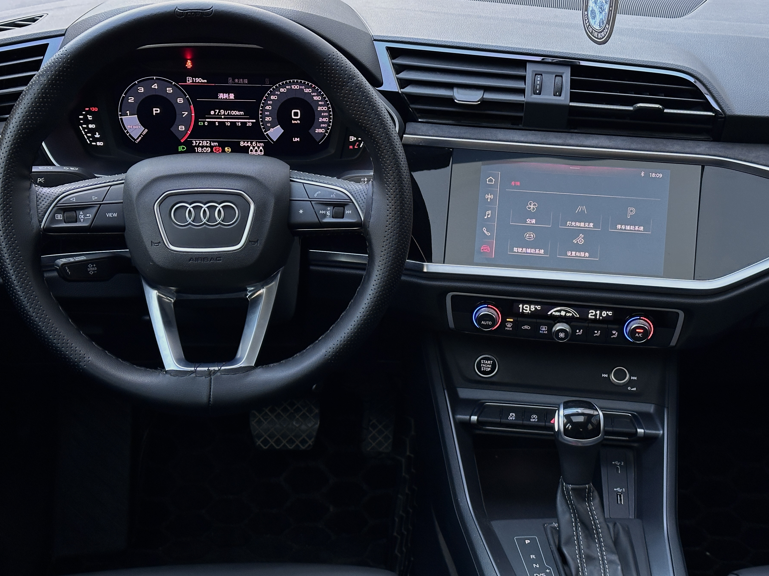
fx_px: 1200
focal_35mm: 54
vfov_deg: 27.0
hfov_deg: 35.5
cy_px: 303
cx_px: 416
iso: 160
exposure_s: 1/52
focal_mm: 6.86
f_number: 1.78
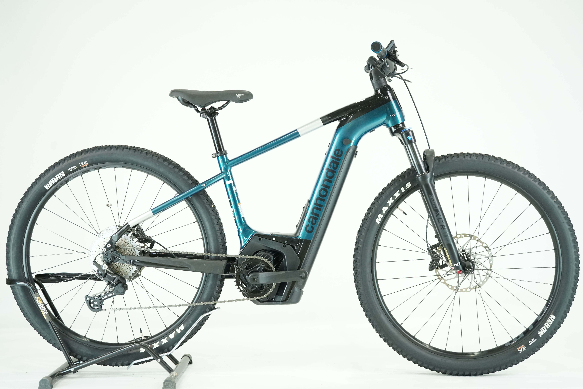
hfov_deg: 38.2
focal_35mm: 52
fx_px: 842
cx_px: 292
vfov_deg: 26.0
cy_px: 194
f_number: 5
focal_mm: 52
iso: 2500
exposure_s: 1/200
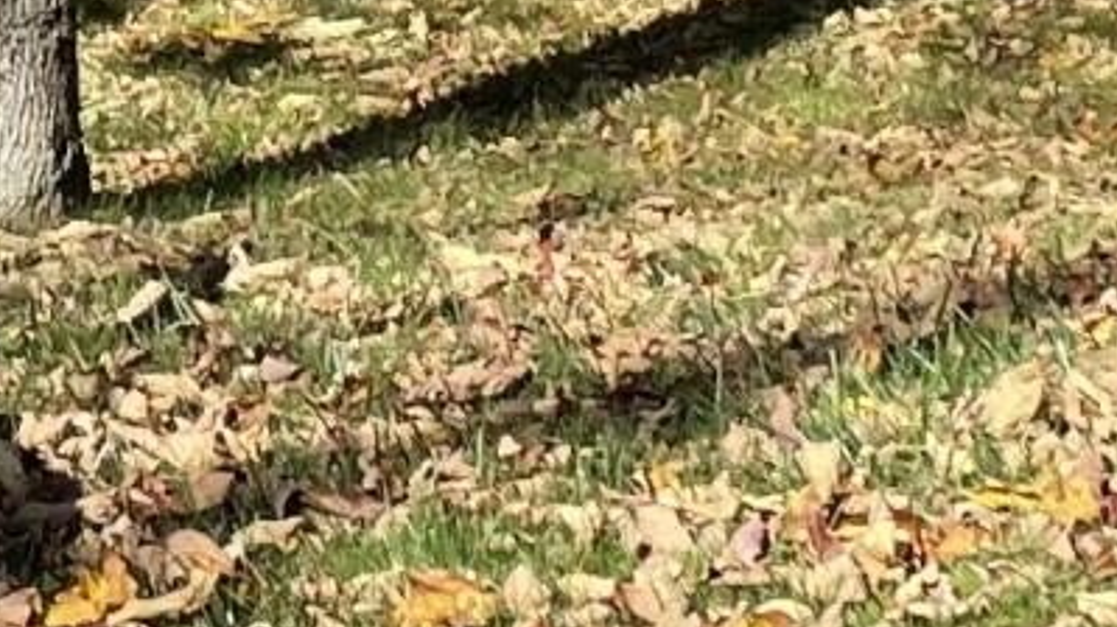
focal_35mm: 213
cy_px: -1002
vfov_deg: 5.5
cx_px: -568
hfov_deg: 9.8
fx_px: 6306
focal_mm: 4.2
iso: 32
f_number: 1.6
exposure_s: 1/1401
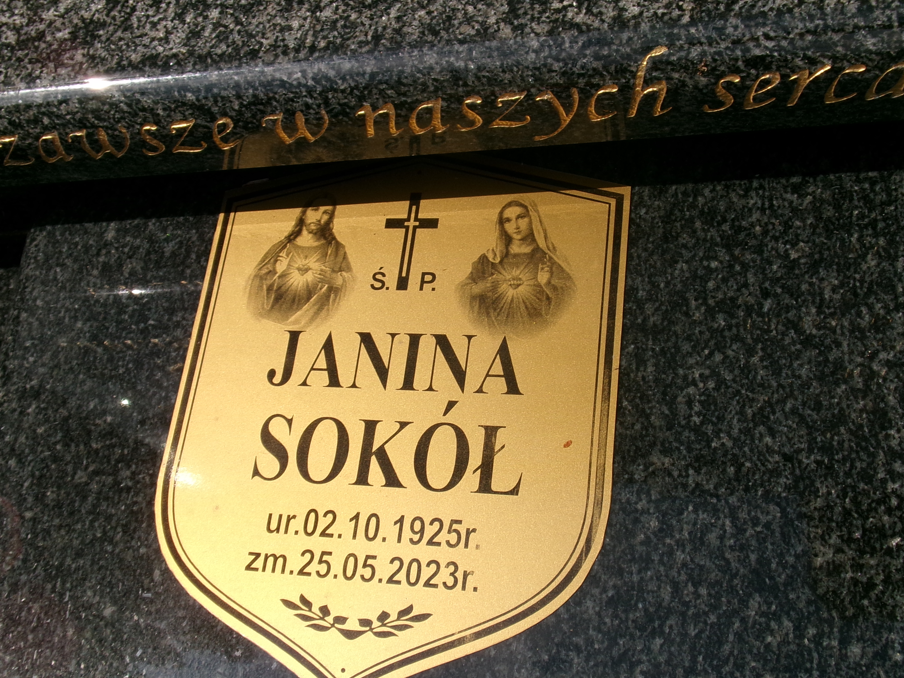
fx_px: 966
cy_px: 354
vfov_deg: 38.7
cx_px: 464
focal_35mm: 37
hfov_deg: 50.1
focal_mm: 5.1
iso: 100
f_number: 10.8
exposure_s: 1/280
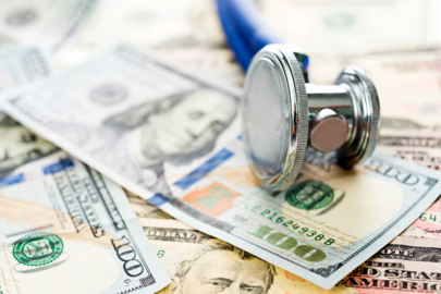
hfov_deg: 33.4
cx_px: 220
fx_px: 735
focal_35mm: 60
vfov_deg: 22.6
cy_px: 147
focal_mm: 60
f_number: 7.1
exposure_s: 1/60
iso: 100
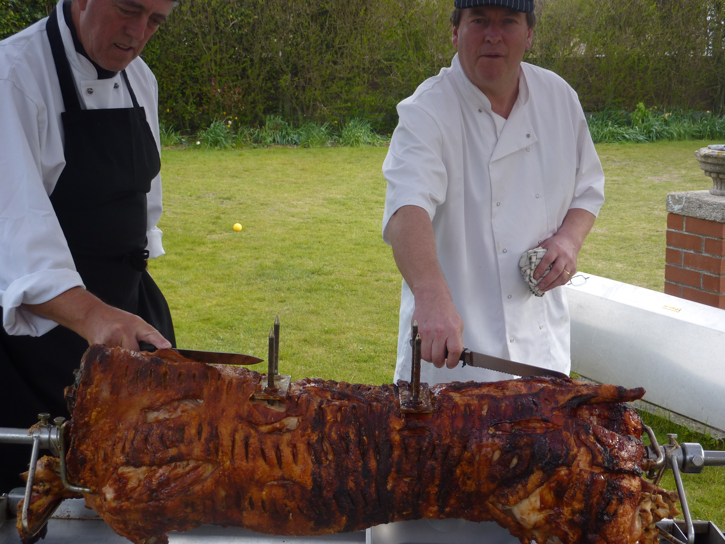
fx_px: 1089
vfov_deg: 28.0
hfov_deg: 36.8
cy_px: 272
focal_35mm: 52
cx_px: 362
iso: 100
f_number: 3.8
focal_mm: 8.5
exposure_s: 1/125
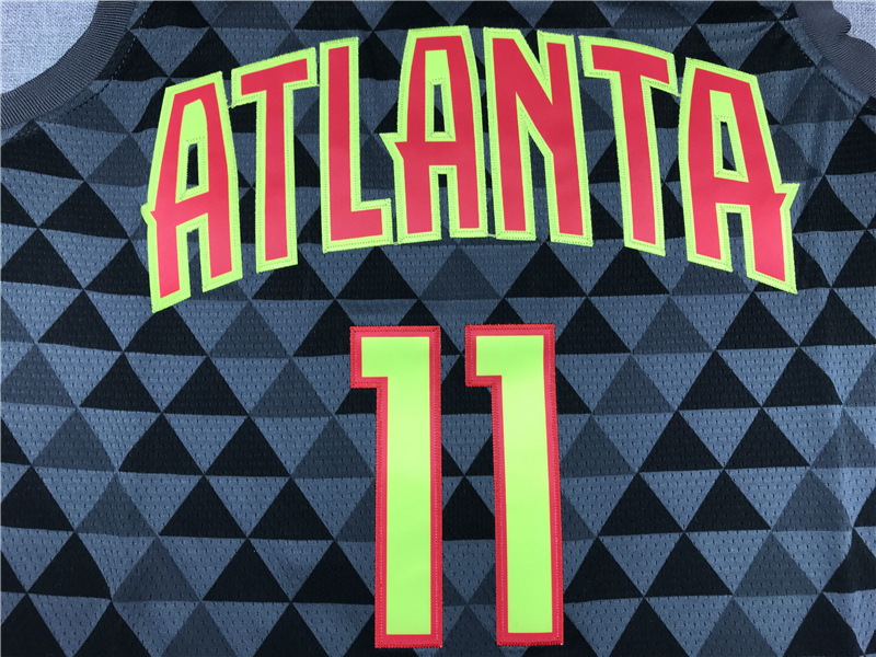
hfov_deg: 63.4
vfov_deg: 49.7
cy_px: 328
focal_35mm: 28
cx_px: 438
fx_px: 709
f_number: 1.8
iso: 32
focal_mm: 3.99
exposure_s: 1/50
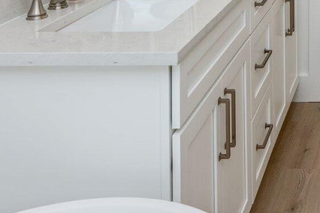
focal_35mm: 65
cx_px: 385
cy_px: -150
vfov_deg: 17.6
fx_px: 578
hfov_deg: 27.2
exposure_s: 1/30
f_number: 9
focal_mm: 18
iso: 125
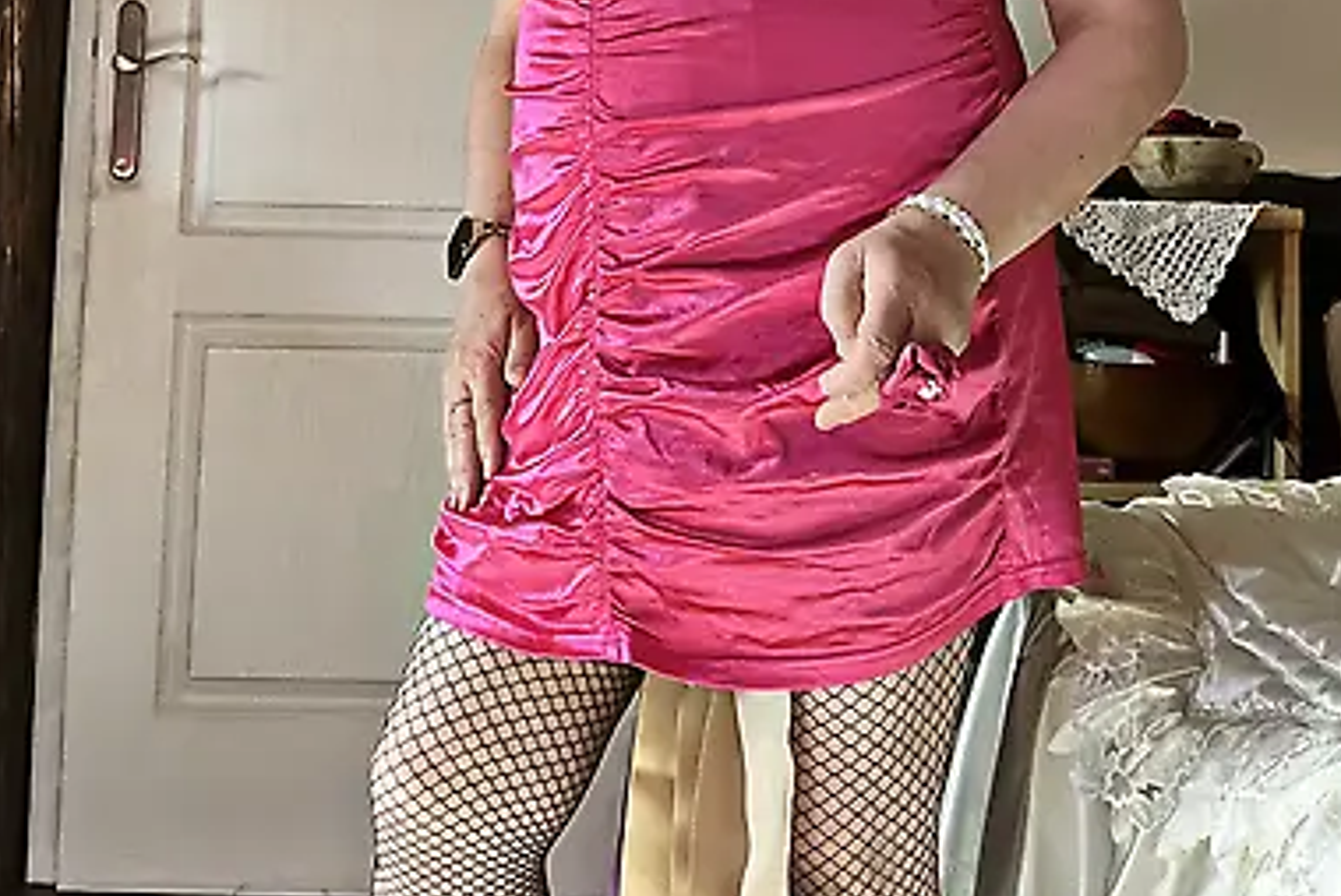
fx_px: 1827
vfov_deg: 26.7
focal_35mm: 49
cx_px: 723
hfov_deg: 40.3
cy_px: 99
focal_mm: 2.87
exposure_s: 1/45
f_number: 2.2
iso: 320
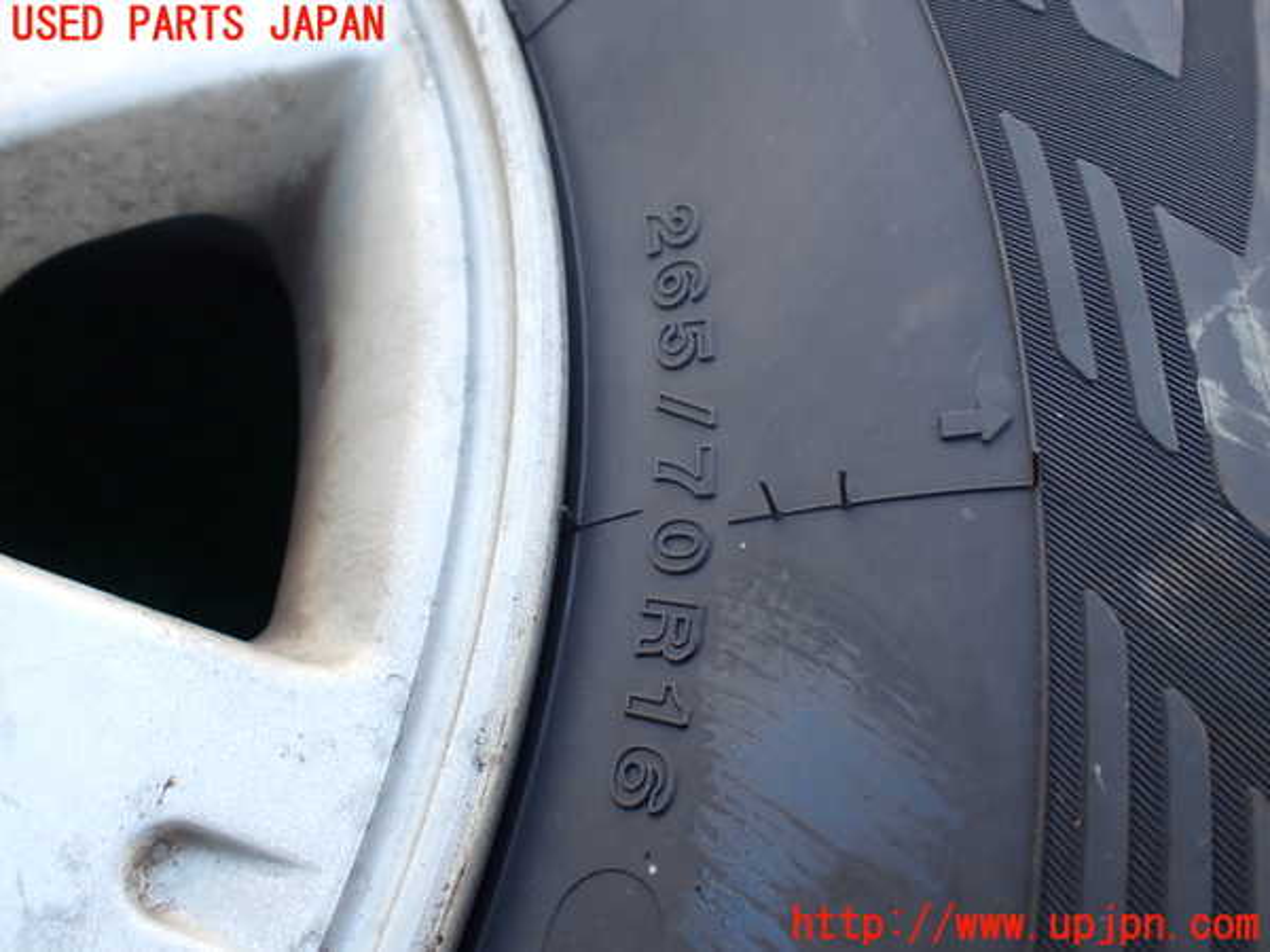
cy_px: 476
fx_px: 1101
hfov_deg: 60.0
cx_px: 635
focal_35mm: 30
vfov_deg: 46.8
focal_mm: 5.4
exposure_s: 1/160
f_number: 2.3
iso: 100
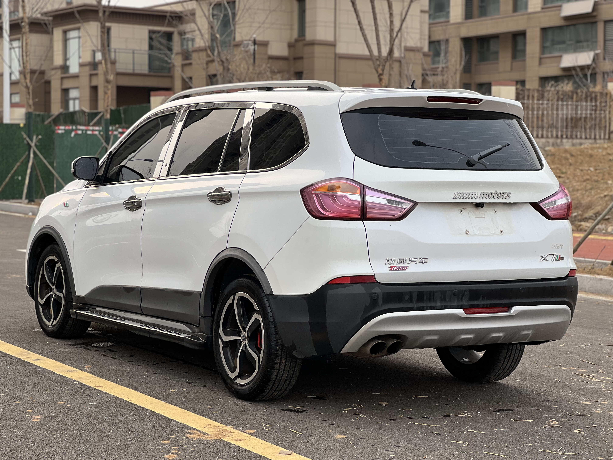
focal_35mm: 77
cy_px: 230
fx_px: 1364
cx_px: 306
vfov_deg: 19.1
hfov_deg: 25.3
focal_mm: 9
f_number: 2.8
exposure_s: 1/121
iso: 20
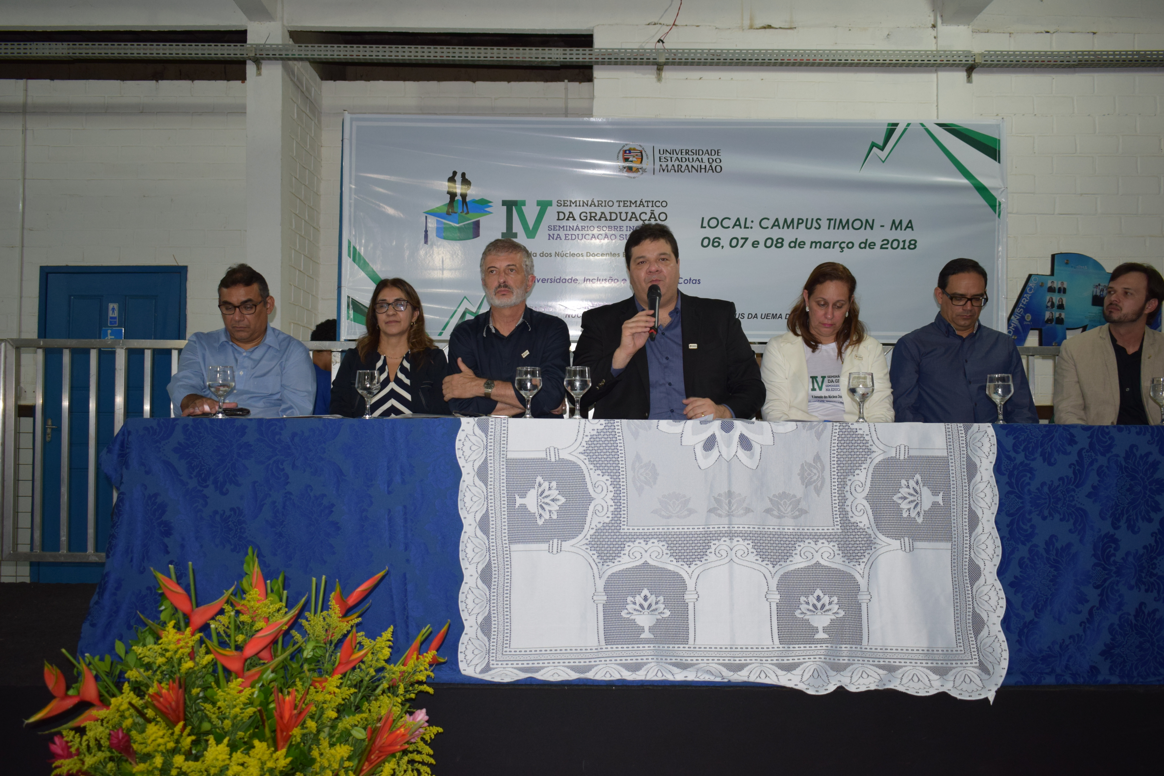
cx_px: 582
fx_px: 1164
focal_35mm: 36
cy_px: 388
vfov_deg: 36.9
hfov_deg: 53.1
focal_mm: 24
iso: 800
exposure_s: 1/30
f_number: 3.8
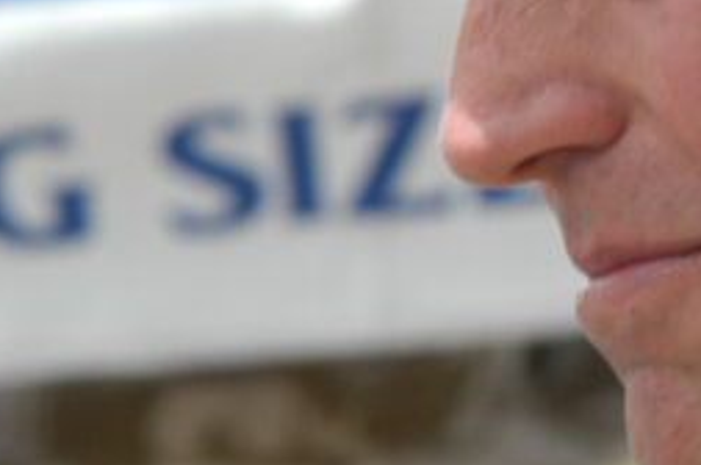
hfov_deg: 1.6
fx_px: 24951
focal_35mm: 1283
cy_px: 29
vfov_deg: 1.1
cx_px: 1056
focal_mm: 180
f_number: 8
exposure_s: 1/160
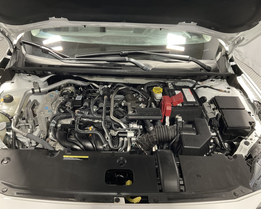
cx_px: 123
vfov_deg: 47.1
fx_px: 239
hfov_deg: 57.2
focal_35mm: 31
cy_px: 104
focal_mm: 3
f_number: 1.8
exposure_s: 1/60
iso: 160
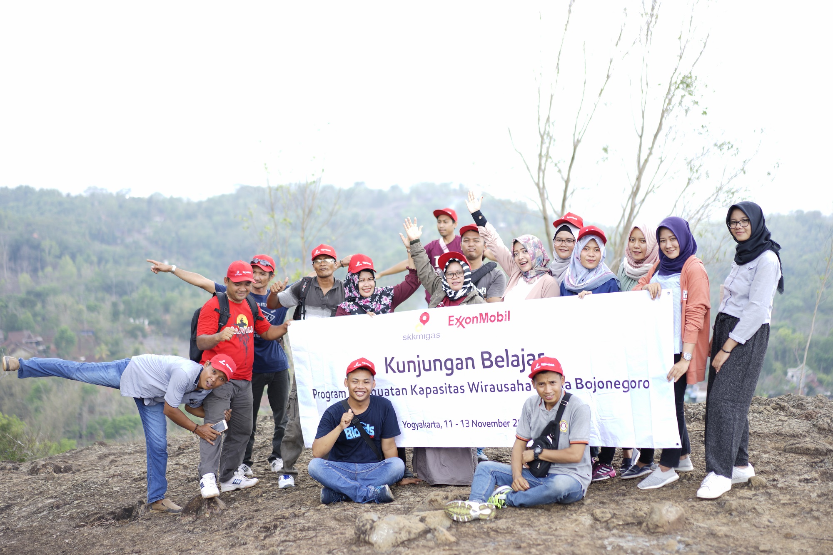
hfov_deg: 36.2
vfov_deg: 24.6
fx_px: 1272
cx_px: 416
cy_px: 278
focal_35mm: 55
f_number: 1.8
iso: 50
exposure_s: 1/320
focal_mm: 55
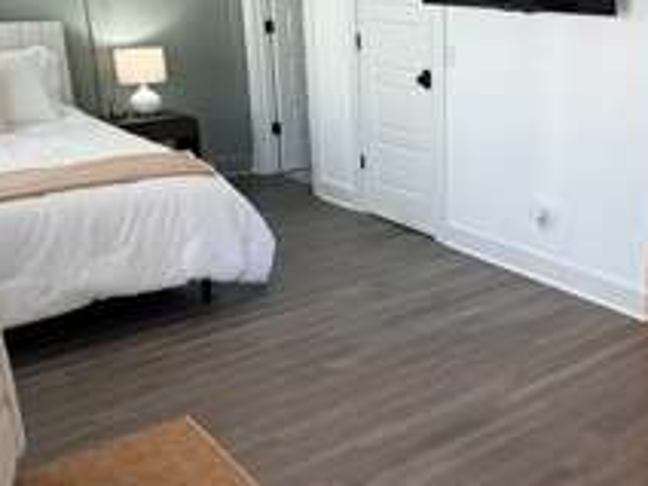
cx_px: 497
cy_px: 241
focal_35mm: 45
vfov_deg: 32.2
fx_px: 842
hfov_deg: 40.7
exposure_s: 1/120
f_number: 2.2
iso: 200
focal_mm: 2.22
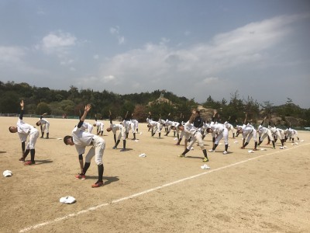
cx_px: 155
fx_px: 251
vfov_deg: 49.7
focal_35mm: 28
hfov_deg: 63.4
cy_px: 116
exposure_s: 1/4808
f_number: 1.8
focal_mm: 3.99
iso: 20
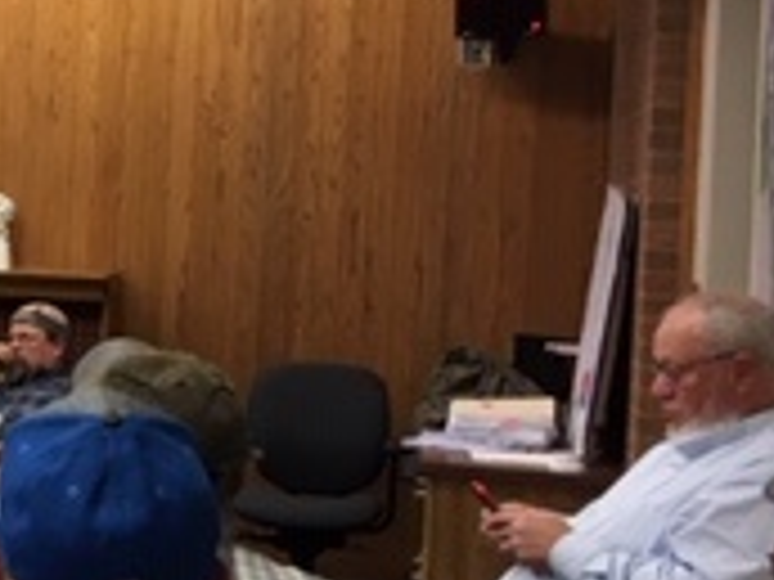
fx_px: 2415
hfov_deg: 15.9
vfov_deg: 13.7
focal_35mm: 108
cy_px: 189
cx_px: -558
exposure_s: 1/30
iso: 64
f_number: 2.2
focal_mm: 4.15
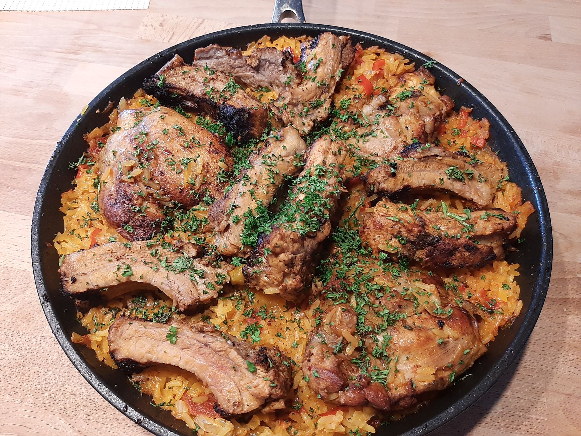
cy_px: 218
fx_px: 453
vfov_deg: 51.4
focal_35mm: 27
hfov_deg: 65.3
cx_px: 290
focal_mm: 3.93
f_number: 1.7
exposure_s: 1/50
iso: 200
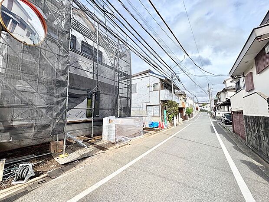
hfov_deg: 102.1
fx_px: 109
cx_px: 134
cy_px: 101
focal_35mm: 14
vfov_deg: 85.7
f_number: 2.2
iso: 50
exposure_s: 1/1880
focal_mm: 2.22
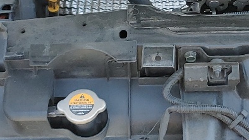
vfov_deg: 10.5
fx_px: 760
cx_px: 205
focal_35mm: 115
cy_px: 20
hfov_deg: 18.4
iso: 50
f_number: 1.5
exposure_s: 1/588
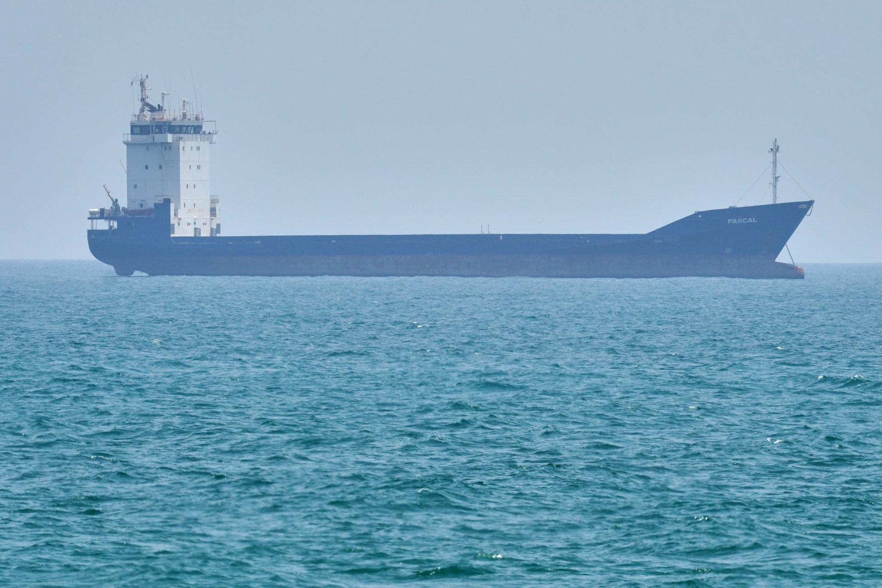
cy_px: 294
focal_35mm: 684
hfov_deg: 3.0
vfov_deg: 2.0
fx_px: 16757
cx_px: 441
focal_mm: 456
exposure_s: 1/750
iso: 200
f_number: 11
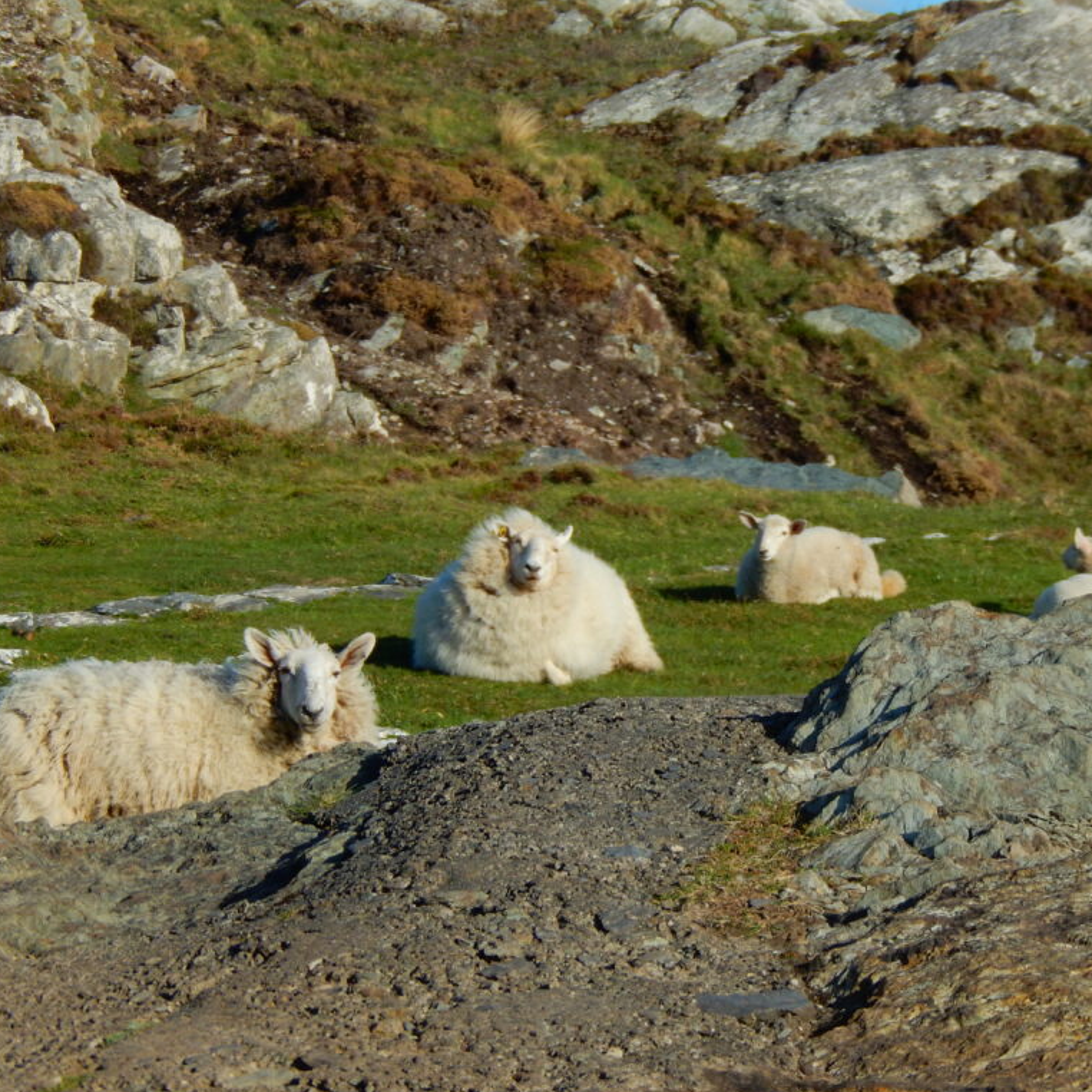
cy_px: 549
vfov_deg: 12.6
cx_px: 610
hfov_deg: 12.6
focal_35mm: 139
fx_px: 4961
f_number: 5.5
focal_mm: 21
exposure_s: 1/800
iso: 125
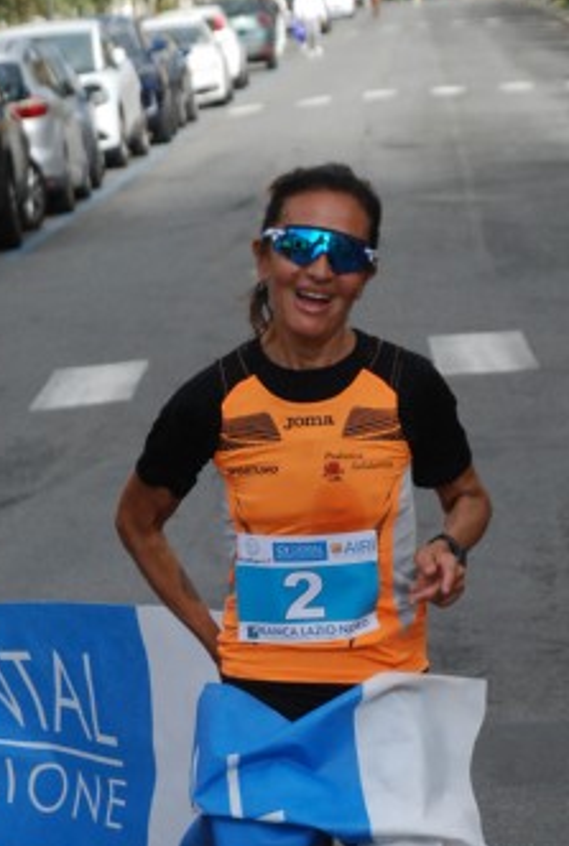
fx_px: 4481
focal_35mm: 190
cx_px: 397
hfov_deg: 7.3
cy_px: 568
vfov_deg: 10.8
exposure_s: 1/1600
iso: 1000
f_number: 6.3
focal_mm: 70
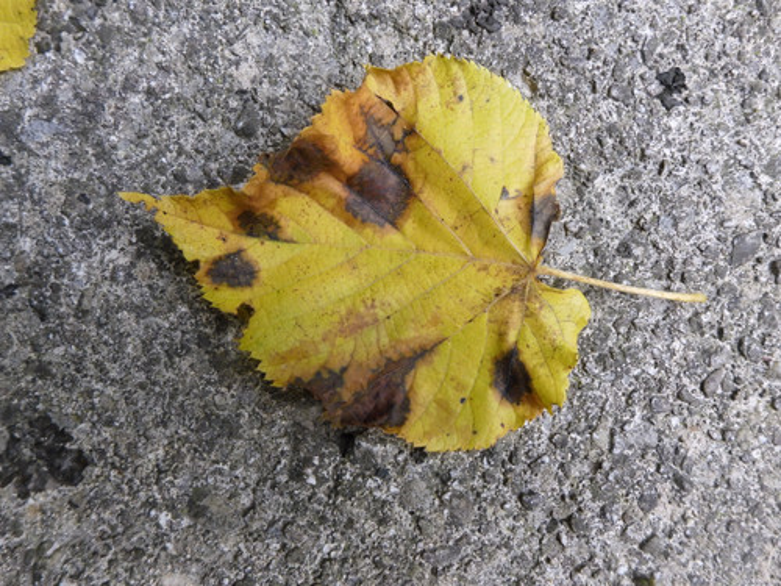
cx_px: 390
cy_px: 293
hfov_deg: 63.4
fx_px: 632
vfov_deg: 49.7
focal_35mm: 28
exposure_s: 1/60
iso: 320
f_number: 3.3
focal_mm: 4.9
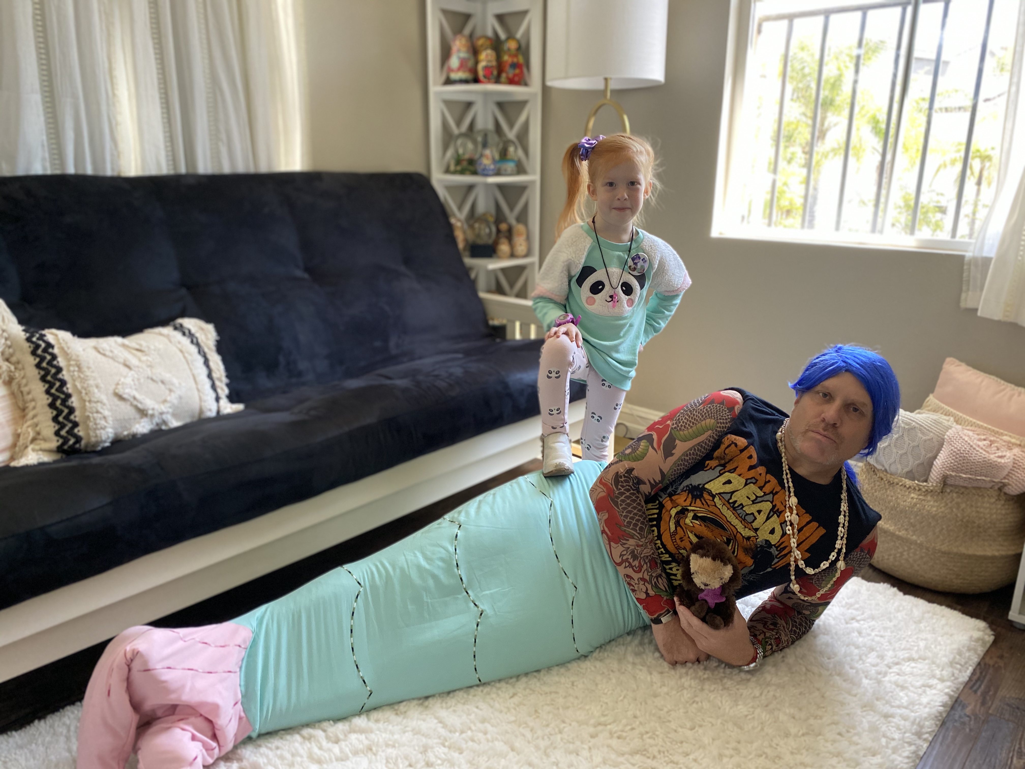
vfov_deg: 53.1
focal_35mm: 26
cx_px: 512
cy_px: 384
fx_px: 770
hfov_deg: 67.3
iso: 200
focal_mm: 4.25
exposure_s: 1/60
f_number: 1.8
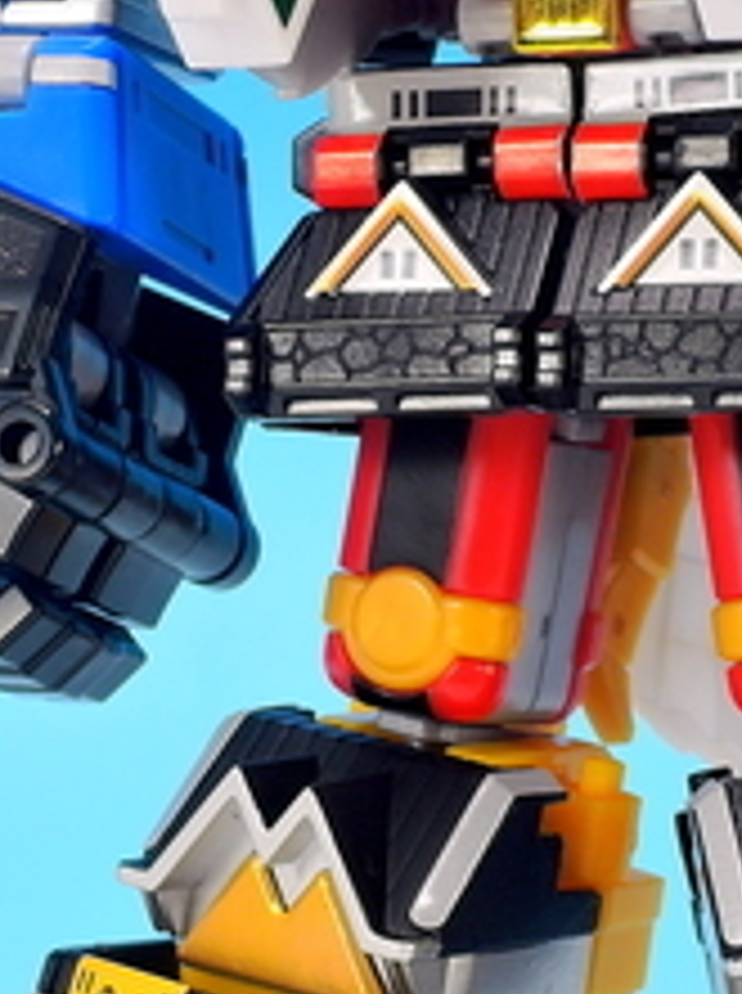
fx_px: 5847
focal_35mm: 204
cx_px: 652
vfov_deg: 9.7
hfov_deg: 7.2
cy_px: 571
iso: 80
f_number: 5.8
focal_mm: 16
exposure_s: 1/1.3
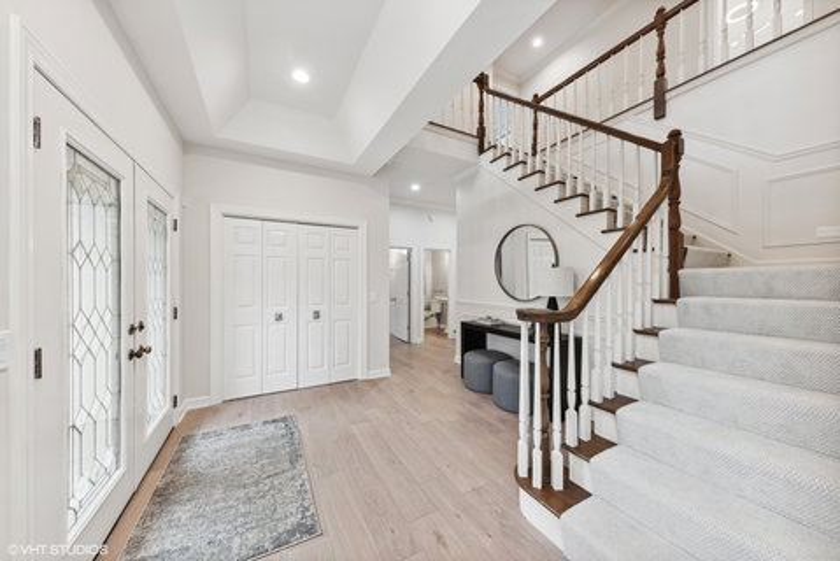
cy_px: 280
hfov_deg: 112.6
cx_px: 420
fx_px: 280
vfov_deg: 90.1
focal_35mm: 12
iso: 200
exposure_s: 1/25
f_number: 9
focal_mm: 12
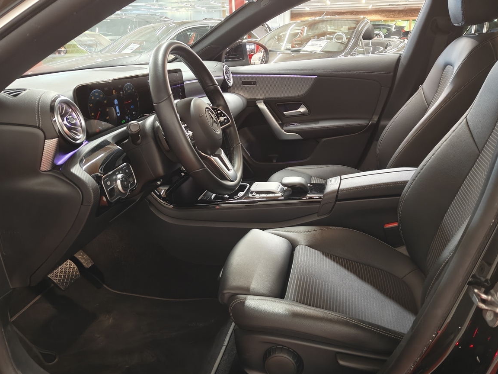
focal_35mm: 30
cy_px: 208
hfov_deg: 60.0
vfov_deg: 46.7
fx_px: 432
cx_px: 254
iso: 200
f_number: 1.8
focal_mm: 5.59
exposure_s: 1/33
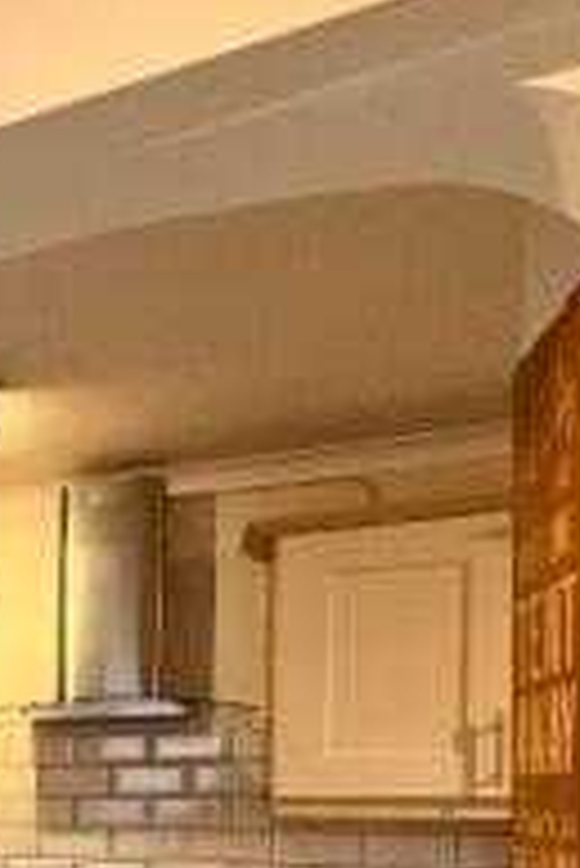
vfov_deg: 40.3
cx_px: -560
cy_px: 821
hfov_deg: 19.2
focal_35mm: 44
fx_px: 1061
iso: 125
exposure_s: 1/100
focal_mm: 2.22
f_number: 2.2
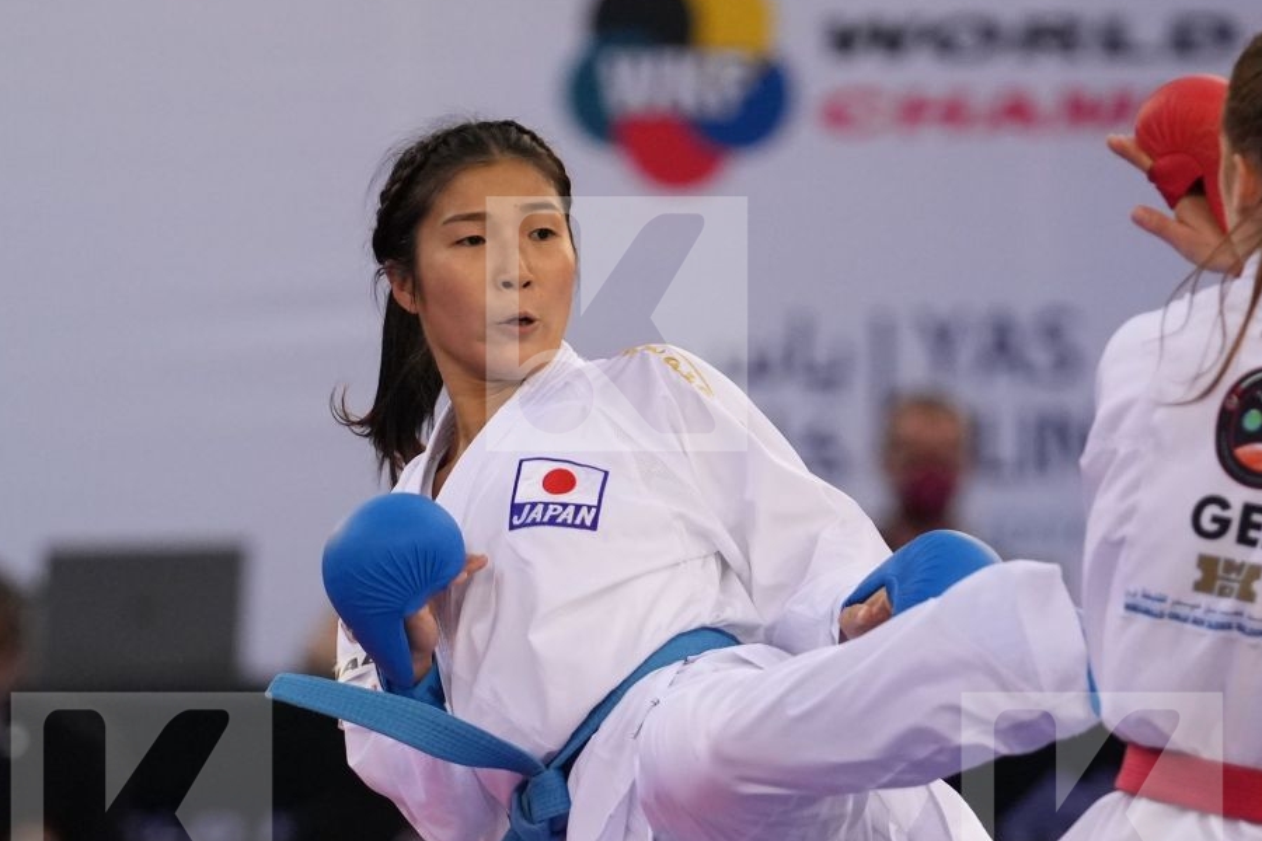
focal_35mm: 600
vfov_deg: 2.3
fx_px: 21032
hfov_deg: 3.4
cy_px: 820
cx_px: 617
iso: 2000
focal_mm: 200
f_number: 2.8
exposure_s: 1/1000
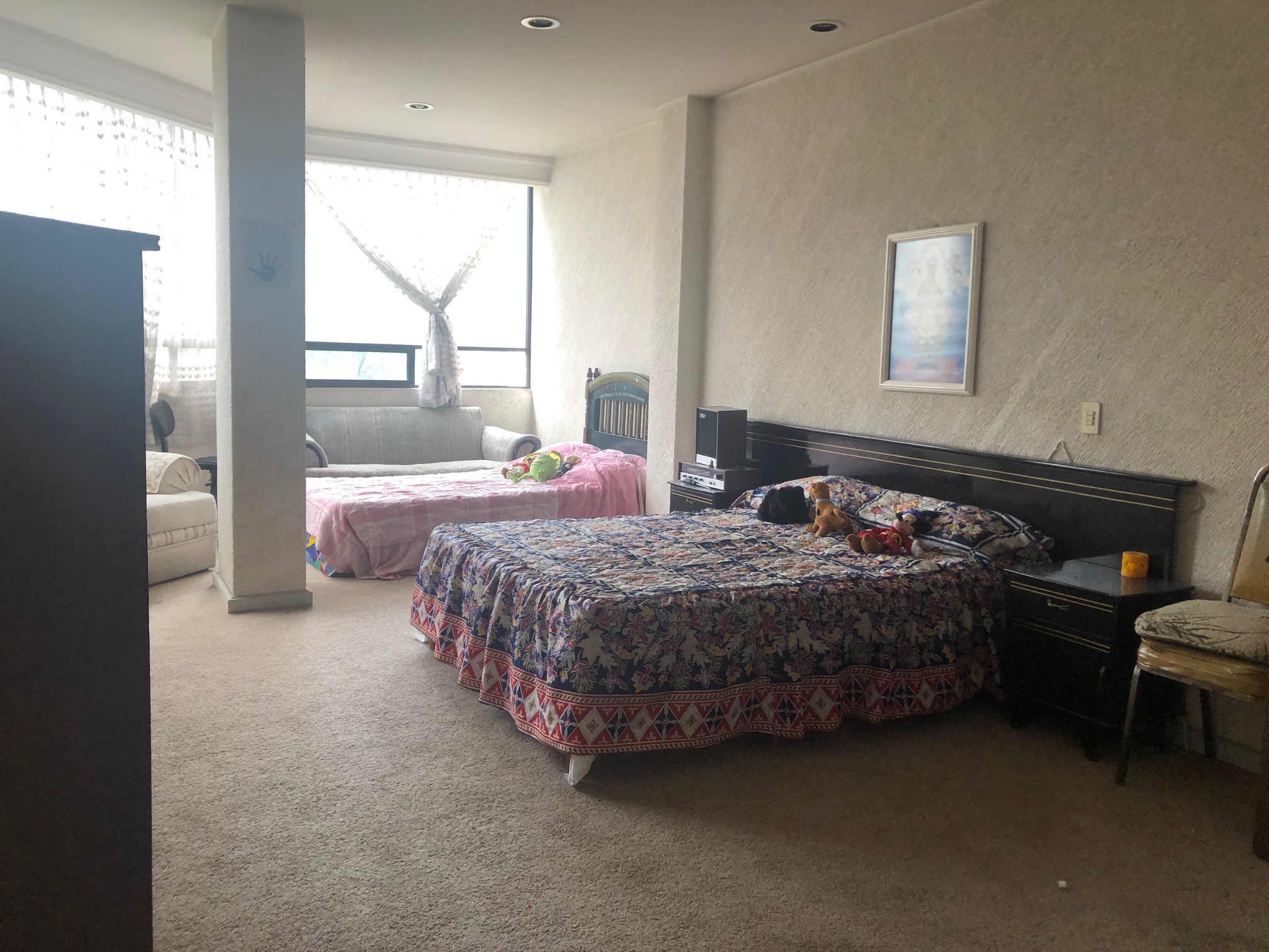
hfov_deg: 63.4
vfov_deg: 49.7
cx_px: 634
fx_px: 1026
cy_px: 476
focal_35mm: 28
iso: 32
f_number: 1.8
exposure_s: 1/30
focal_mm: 3.99
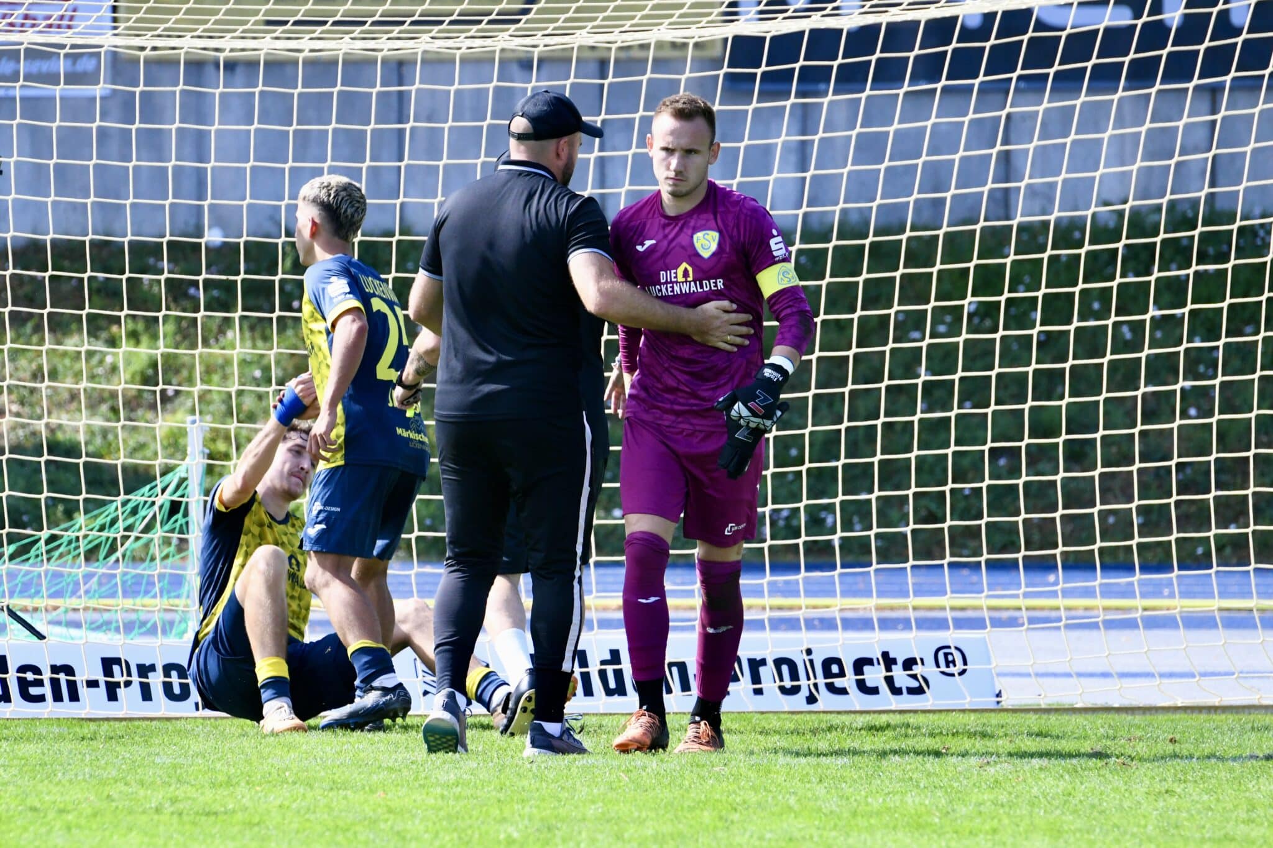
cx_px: 636
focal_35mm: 400
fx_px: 14142
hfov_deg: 5.2
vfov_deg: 3.4
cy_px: 424
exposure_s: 1/1600
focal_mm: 400
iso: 2000
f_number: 8
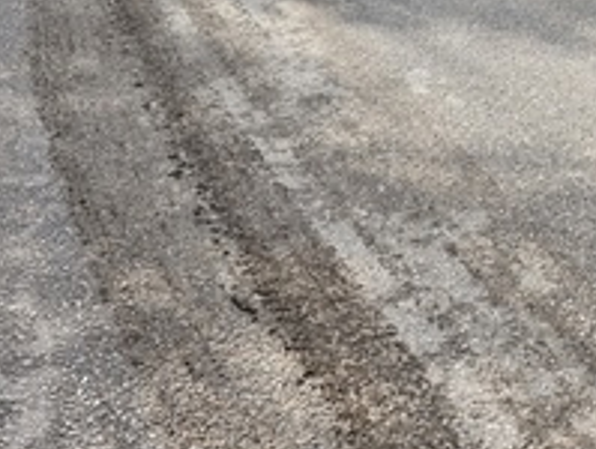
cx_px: 518
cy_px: -6
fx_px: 897
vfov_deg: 26.5
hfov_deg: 35.0
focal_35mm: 52
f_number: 1.7
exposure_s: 1/2723
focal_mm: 6.3
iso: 80
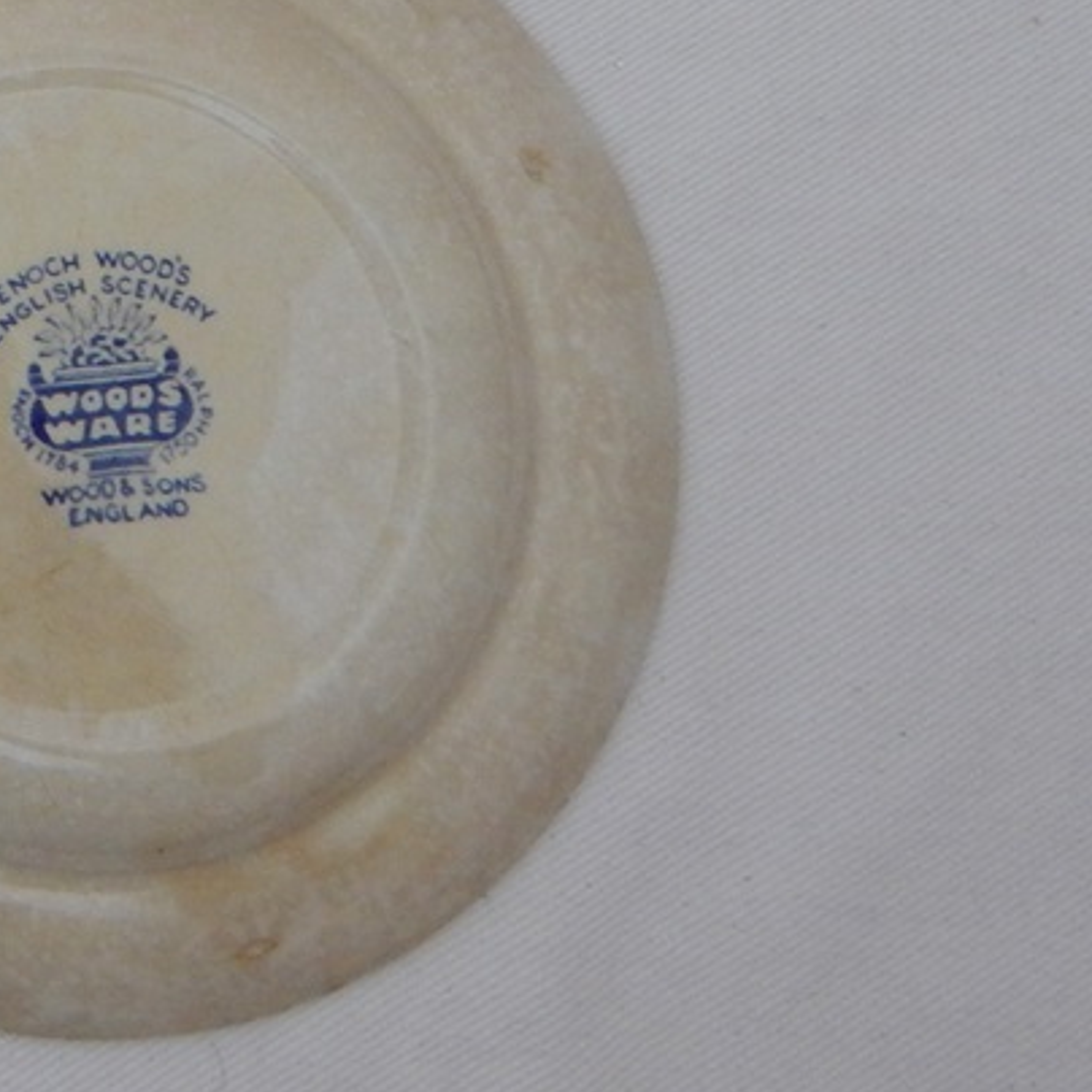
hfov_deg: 21.7
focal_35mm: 67
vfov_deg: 23.9
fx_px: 2391
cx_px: -515
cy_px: -135
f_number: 3
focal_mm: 4
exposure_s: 1/30
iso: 180
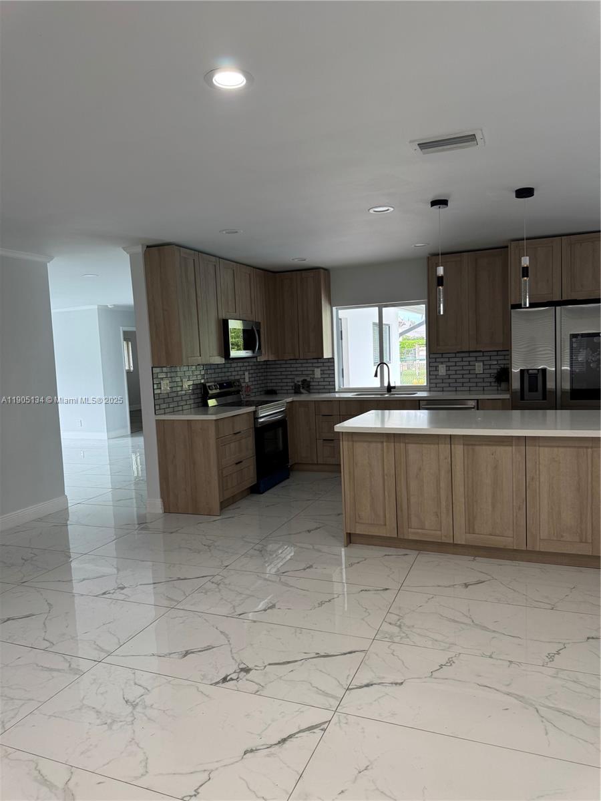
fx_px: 556
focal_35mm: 24
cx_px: 300
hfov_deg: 56.8
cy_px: 400
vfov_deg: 71.6
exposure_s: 1/120
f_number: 1.78
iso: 125
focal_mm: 6.76
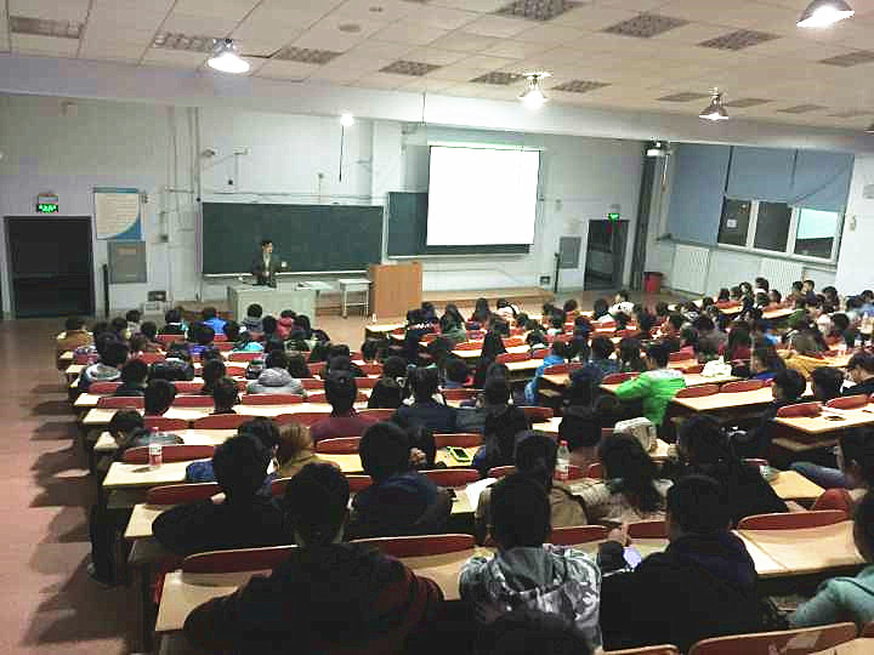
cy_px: 328
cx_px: 437
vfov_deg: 48.2
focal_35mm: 29
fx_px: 732
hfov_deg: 61.7
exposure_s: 1/8
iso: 200
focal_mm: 4.15
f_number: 2.2
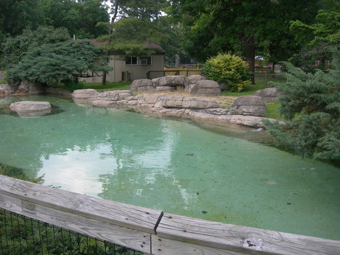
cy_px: 128
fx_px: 373
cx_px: 170
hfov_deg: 49.0
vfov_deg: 37.7
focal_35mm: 38
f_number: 2.8
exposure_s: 1/263
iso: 50
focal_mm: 7.8
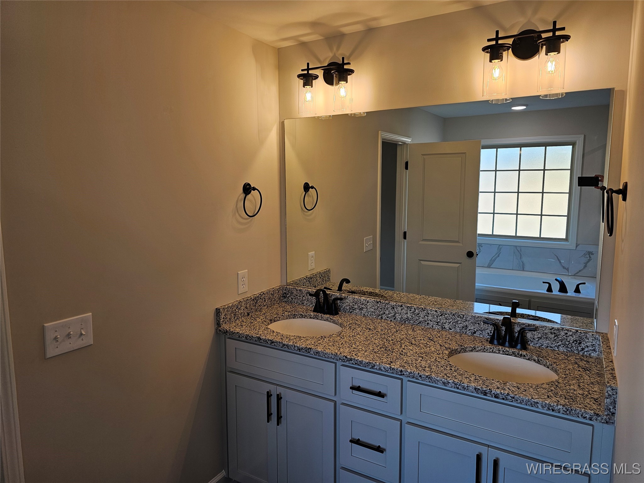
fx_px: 428
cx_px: 322
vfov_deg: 58.9
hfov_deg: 73.9
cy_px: 242
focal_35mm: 23
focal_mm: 6.3
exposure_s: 1/120
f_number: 1.7
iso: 32
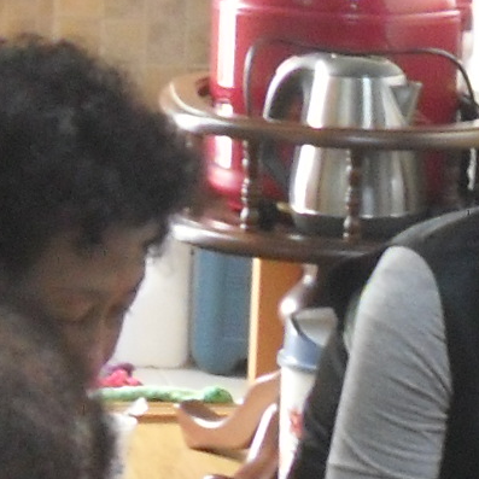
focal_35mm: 202
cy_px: 715
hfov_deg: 8.4
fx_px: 3162
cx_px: 746
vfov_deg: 8.5
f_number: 2.8
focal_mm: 6.2
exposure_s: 1/30
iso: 200
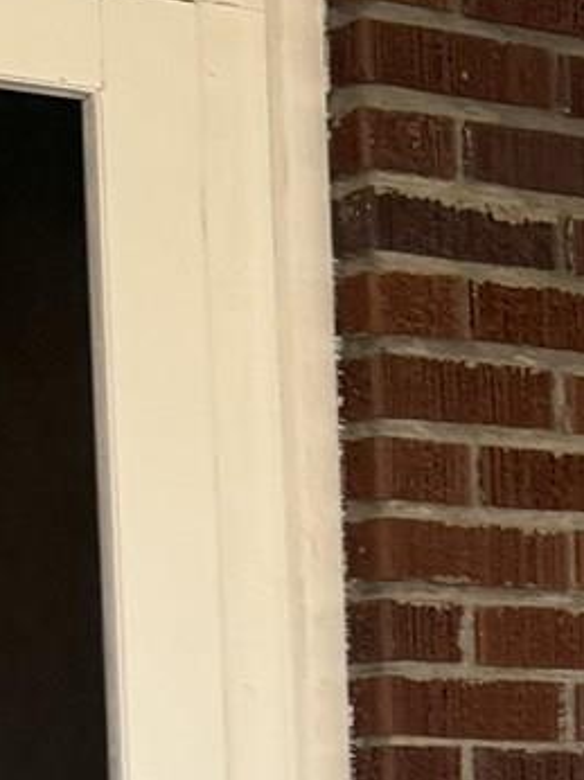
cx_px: 1258
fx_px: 3604
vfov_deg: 11.8
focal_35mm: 160
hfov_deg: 8.6
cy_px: 1159
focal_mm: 6.76
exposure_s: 1/158
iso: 160
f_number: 1.78
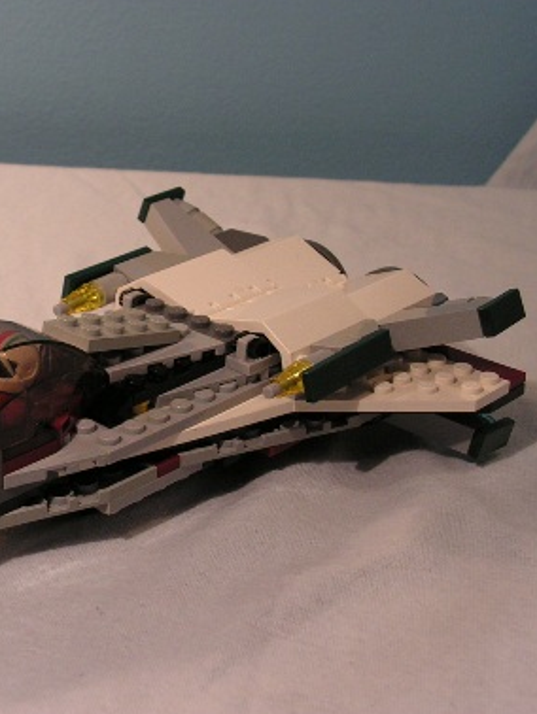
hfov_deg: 21.2
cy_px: 357
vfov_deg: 28.1
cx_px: 147
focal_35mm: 69
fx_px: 1426
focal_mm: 8.6
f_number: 3.2
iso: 125
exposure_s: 1/60
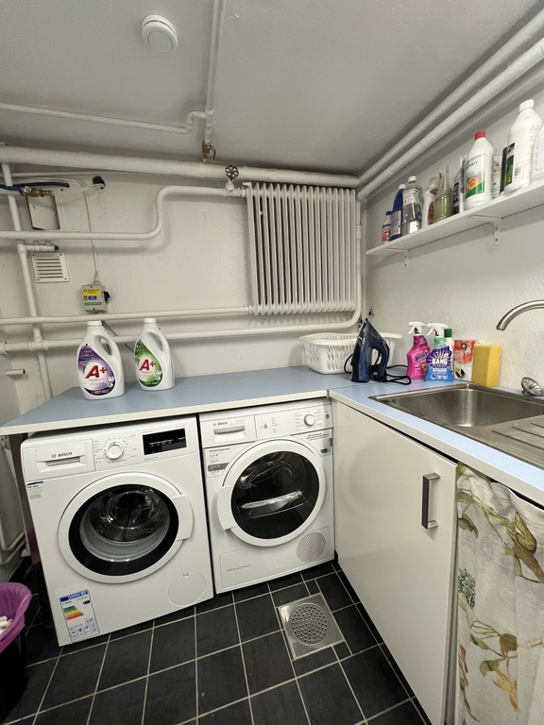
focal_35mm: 13
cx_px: 272
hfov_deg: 89.9
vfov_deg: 106.2
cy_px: 362
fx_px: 272
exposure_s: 1/100
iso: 125
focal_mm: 1.57
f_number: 1.8
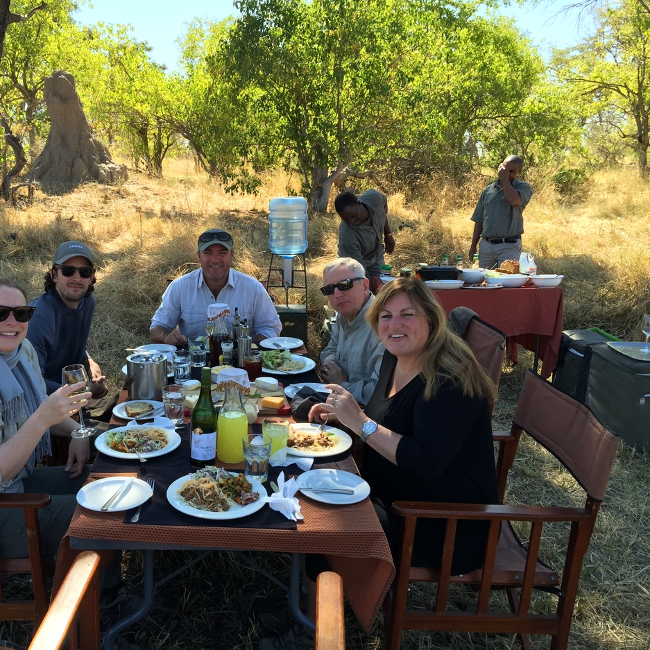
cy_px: 318
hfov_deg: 46.5
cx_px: 218
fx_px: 744
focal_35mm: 35
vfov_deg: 47.2
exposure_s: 1/482
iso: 32
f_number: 2.2
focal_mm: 4.15
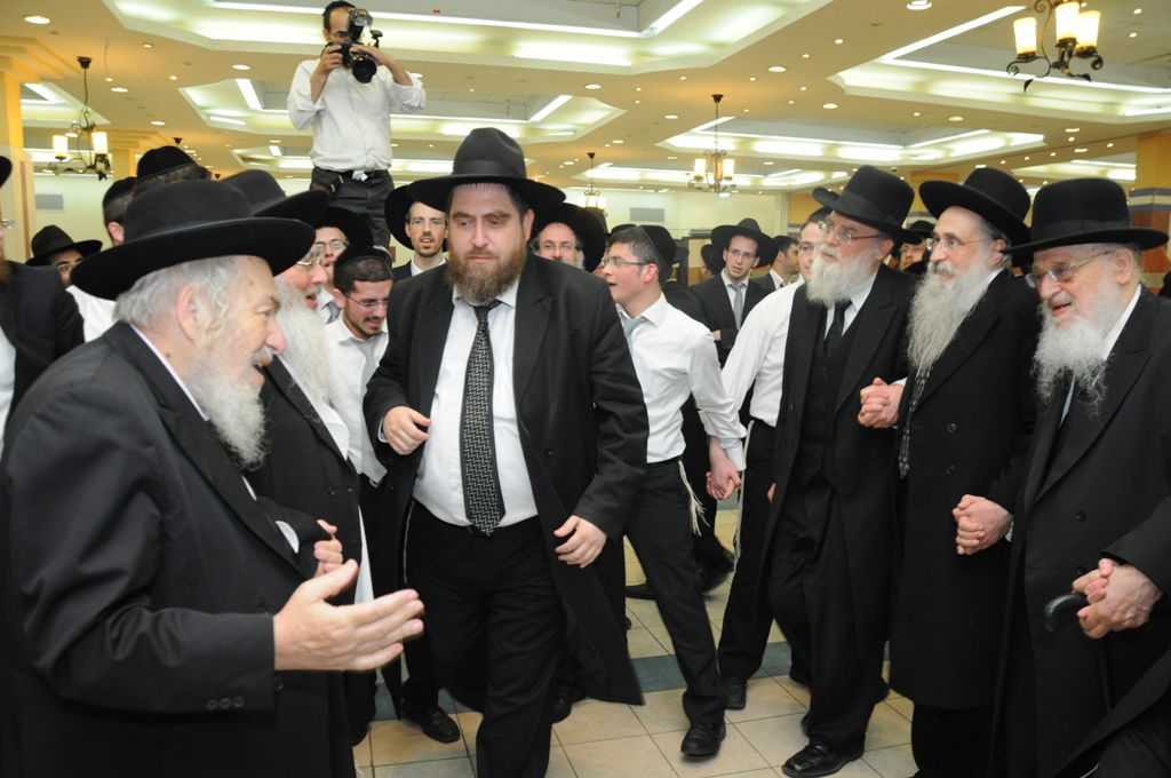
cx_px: 586
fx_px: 877
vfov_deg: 47.8
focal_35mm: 27
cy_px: 389
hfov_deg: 67.4
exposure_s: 1/60
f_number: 5.6
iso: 800
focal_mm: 18
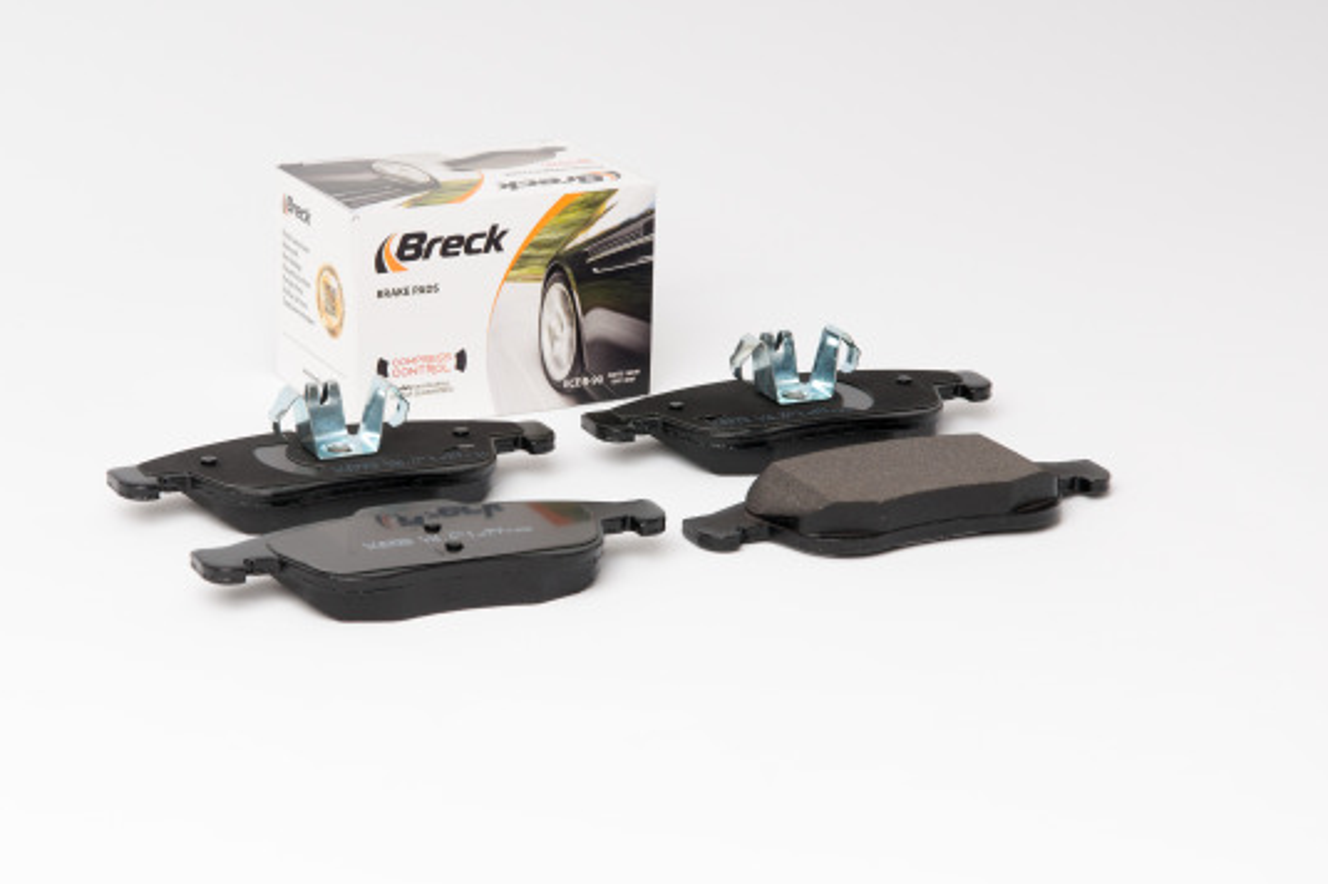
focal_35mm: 101
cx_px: 630
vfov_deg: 13.5
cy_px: 412
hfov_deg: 20.2
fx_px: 3723
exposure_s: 1/200
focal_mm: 60
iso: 100
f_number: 13
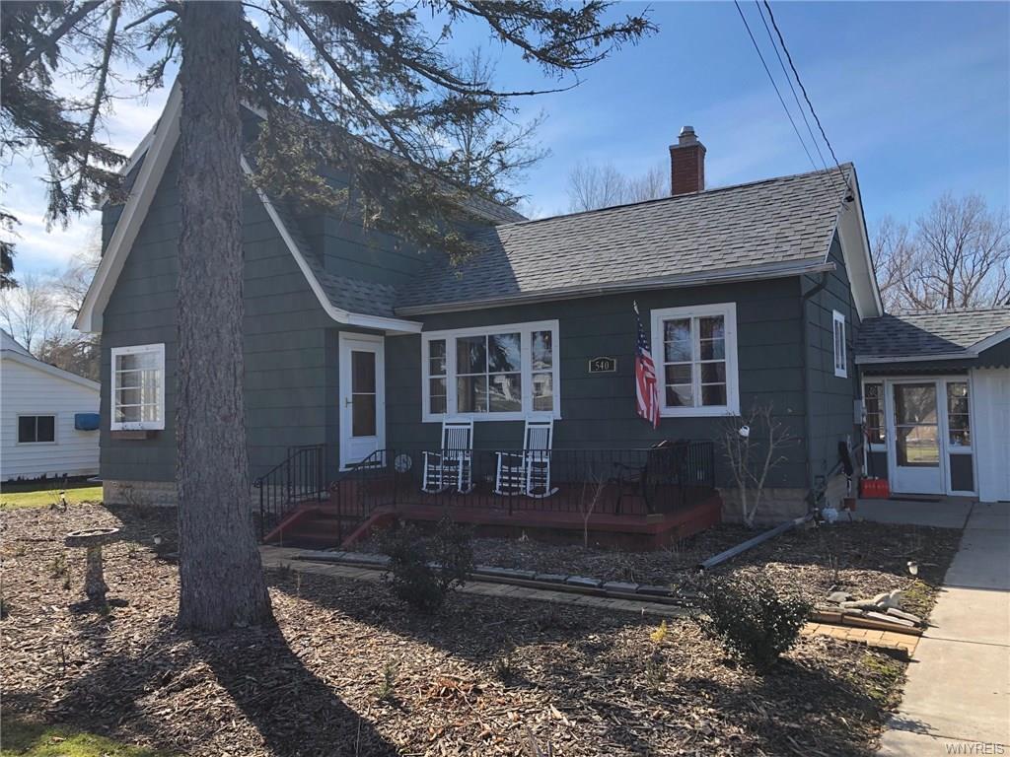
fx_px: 817
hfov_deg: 63.4
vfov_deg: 49.7
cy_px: 378
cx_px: 505
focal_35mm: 28
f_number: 1.8
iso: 20
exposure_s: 1/1012
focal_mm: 3.99
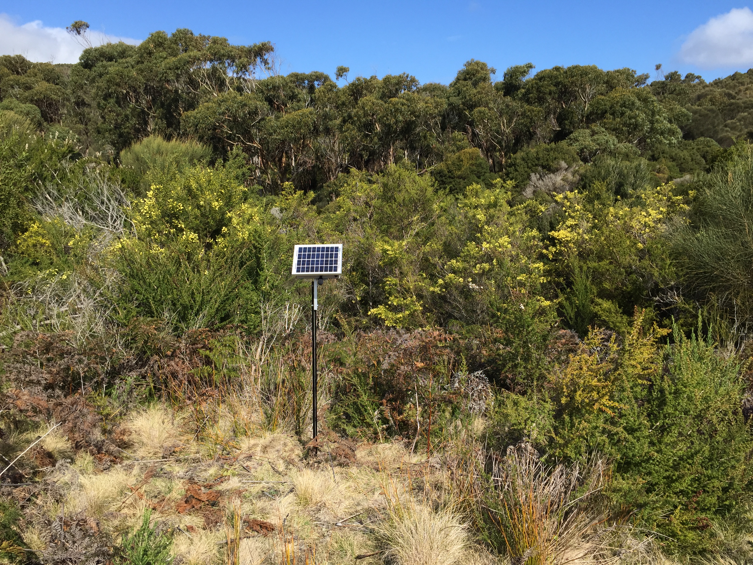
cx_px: 376
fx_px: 631
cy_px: 282
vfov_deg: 48.2
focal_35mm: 29
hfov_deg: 61.7
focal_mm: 4.15
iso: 32
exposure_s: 1/1319
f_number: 2.2
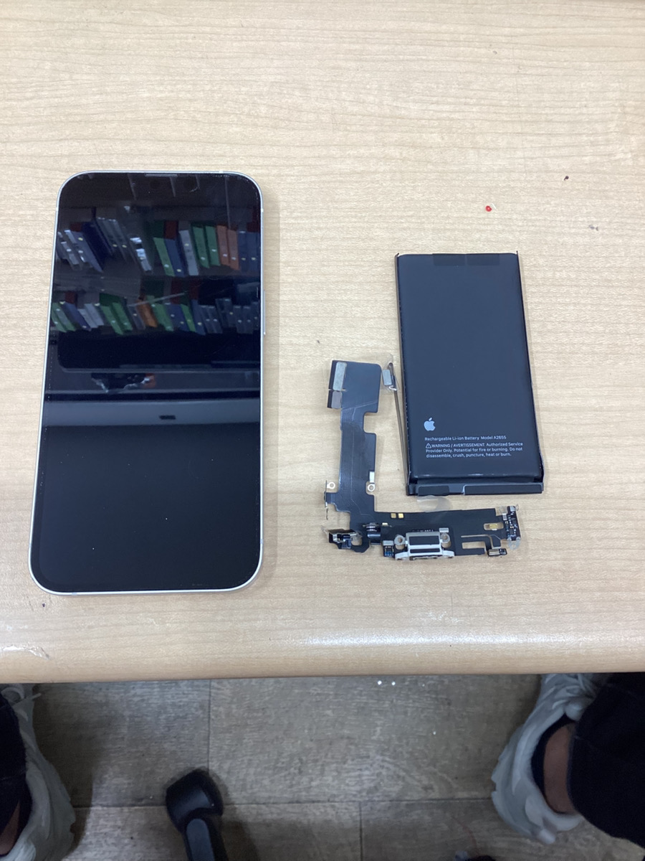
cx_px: 322
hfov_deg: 45.4
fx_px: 770
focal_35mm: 31
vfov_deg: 58.4
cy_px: 430
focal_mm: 3.3
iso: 100
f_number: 2.4
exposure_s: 1/60
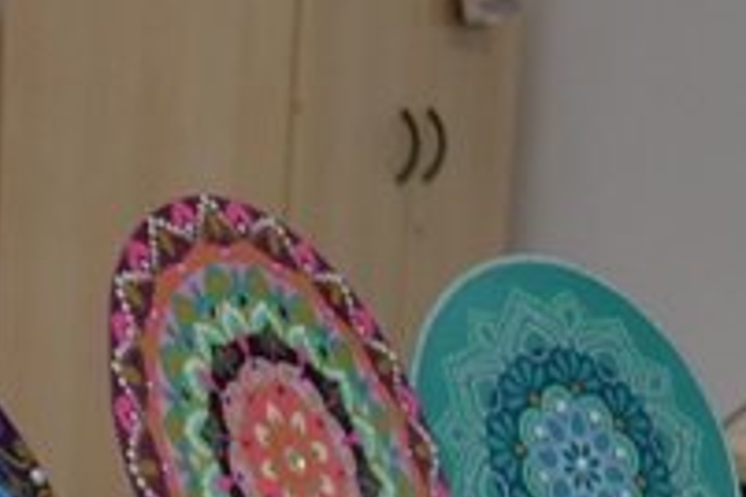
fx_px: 2818
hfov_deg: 14.1
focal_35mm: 136
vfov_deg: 9.7
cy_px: 831
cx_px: -371
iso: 400
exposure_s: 1/60
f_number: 4.2
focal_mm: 26
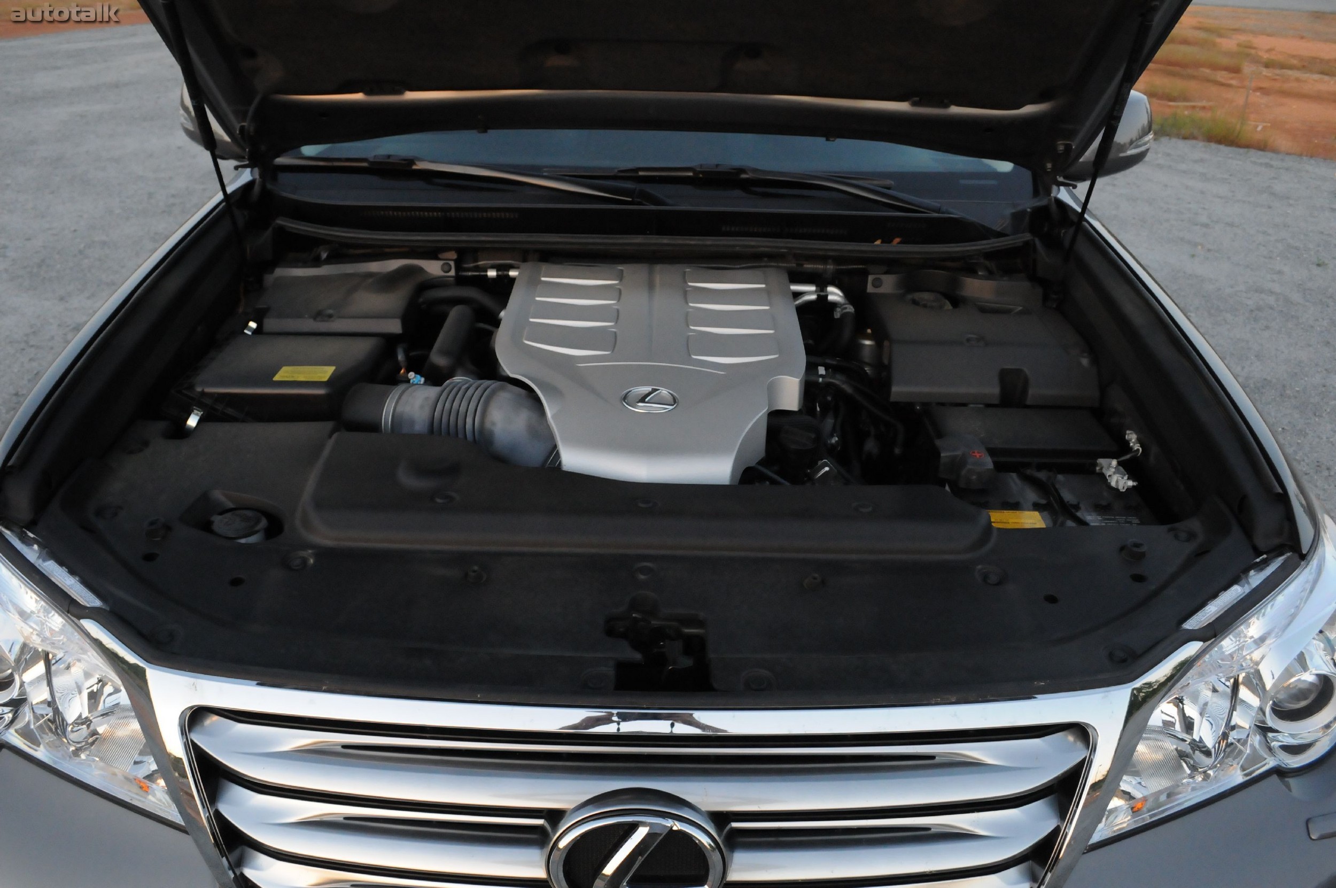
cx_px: 668
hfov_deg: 67.4
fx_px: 1001
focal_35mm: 27
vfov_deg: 47.8
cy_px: 444
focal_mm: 18
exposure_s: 1/125
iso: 2000
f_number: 6.3
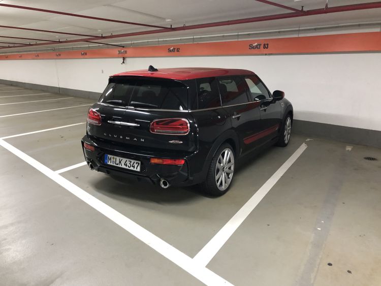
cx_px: 190
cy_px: 143
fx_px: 308
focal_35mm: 28
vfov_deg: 49.8
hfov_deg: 63.4
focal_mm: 3.99
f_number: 1.8
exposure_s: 1/17
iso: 80
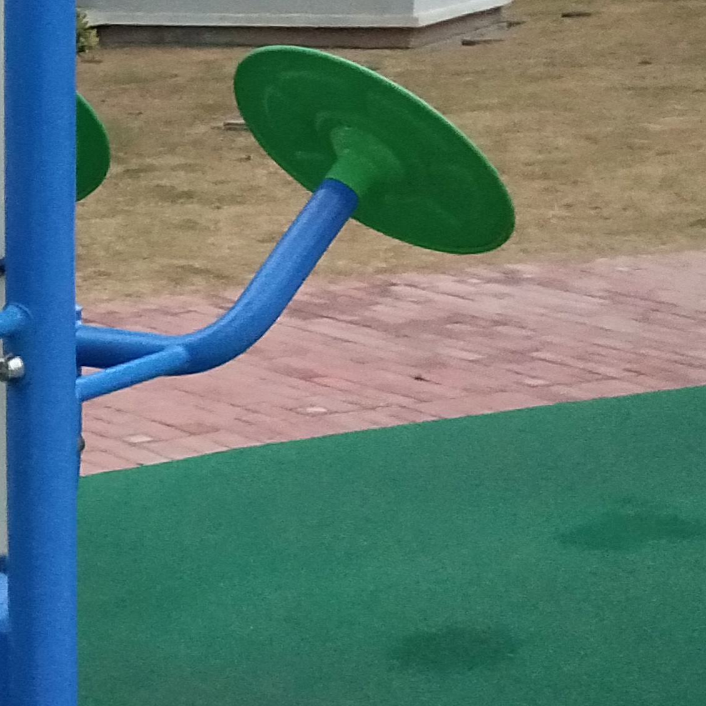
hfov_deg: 16.6
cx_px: -121
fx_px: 2331
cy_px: 265
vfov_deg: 17.2
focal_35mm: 101
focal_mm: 3.69
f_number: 2.2
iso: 1000
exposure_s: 1/20
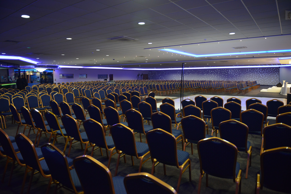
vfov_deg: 53.1
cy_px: 97
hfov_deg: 73.7
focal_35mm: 24
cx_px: 146
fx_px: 194
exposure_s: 1/125
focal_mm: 24
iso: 3200
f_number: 2.8
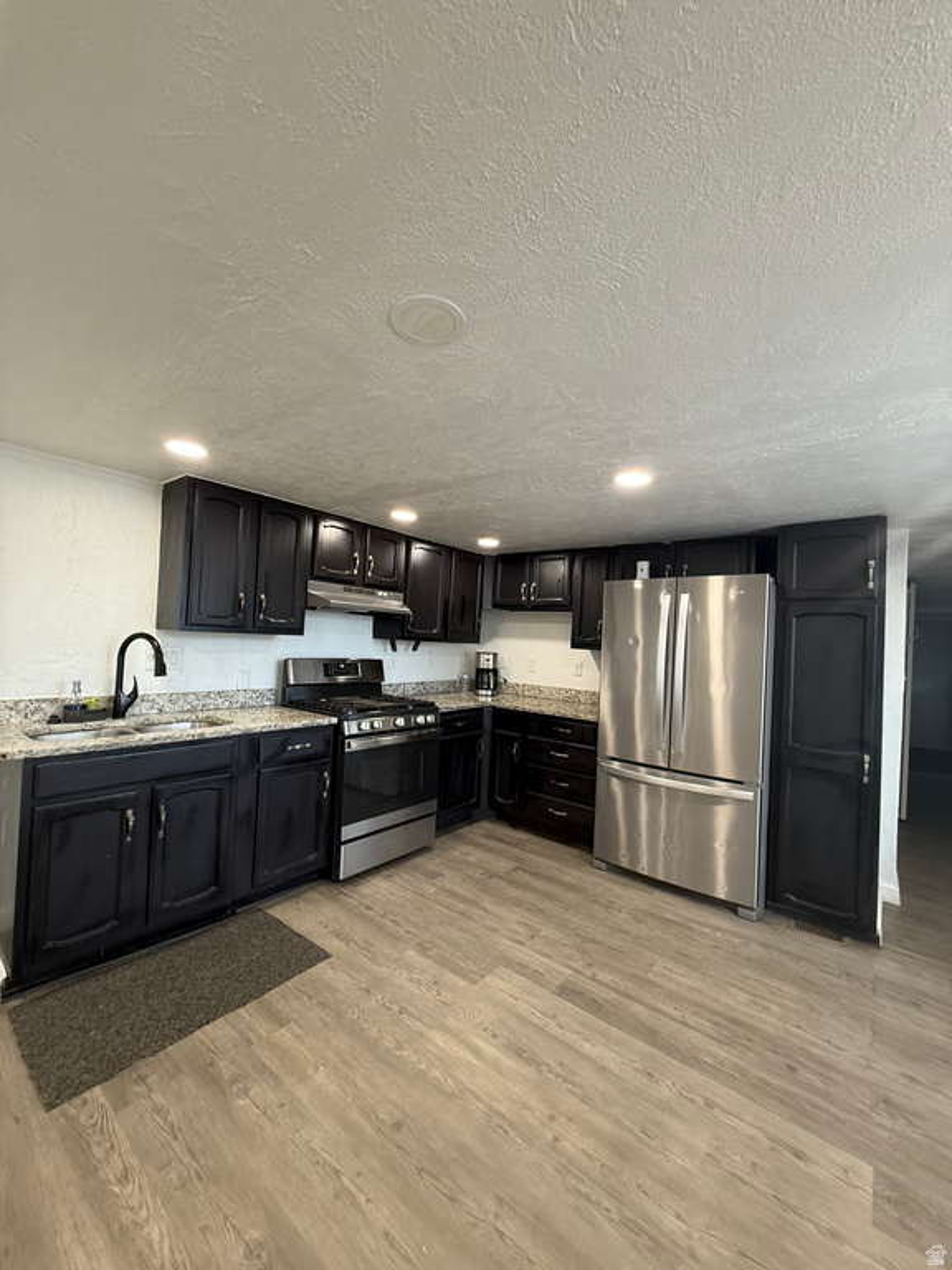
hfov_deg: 85.7
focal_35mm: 14
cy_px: 635
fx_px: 513
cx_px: 476
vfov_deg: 102.1
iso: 200
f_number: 2.2
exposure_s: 1/60
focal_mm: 2.22
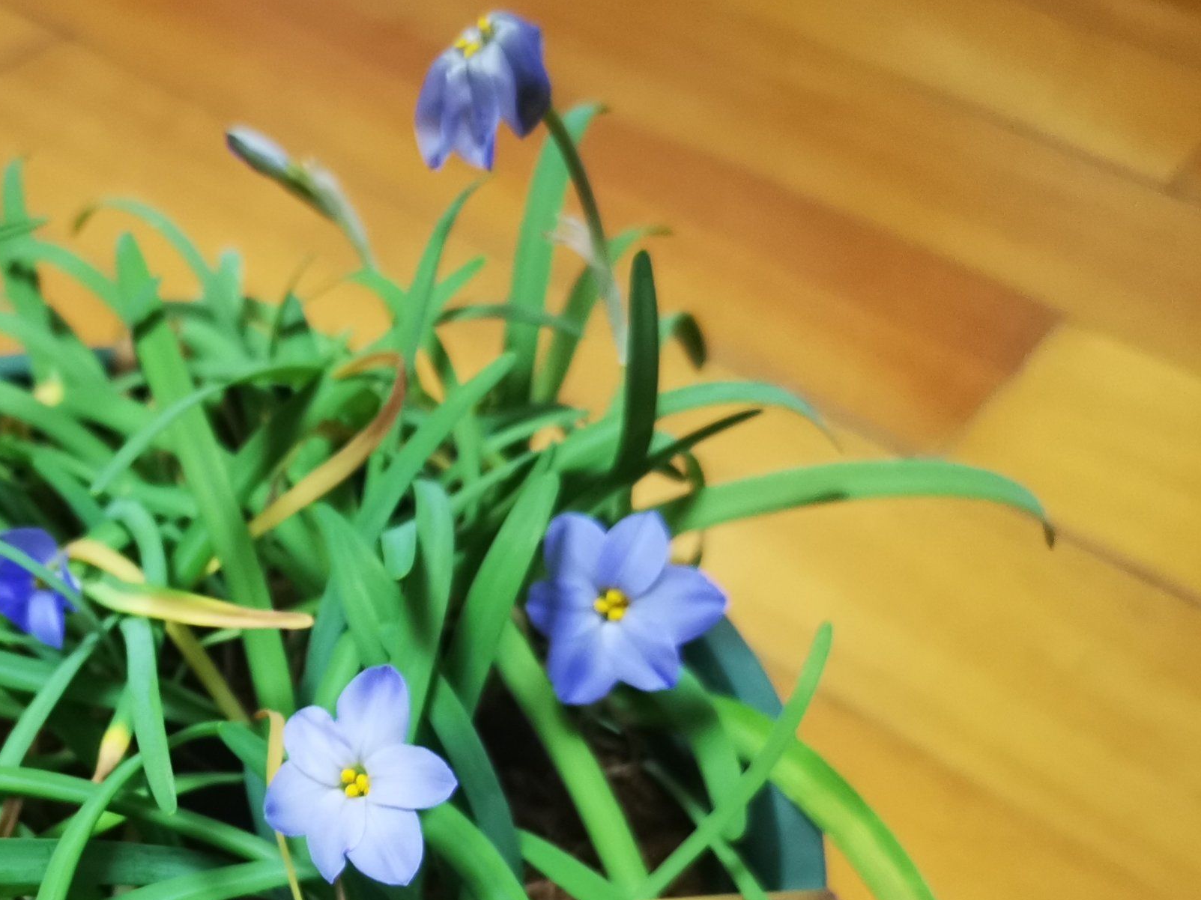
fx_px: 1596
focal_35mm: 46
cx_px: 187
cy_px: 760
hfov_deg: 39.1
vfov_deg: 30.5
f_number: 1.8
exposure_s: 1/25
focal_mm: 5.58
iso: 640
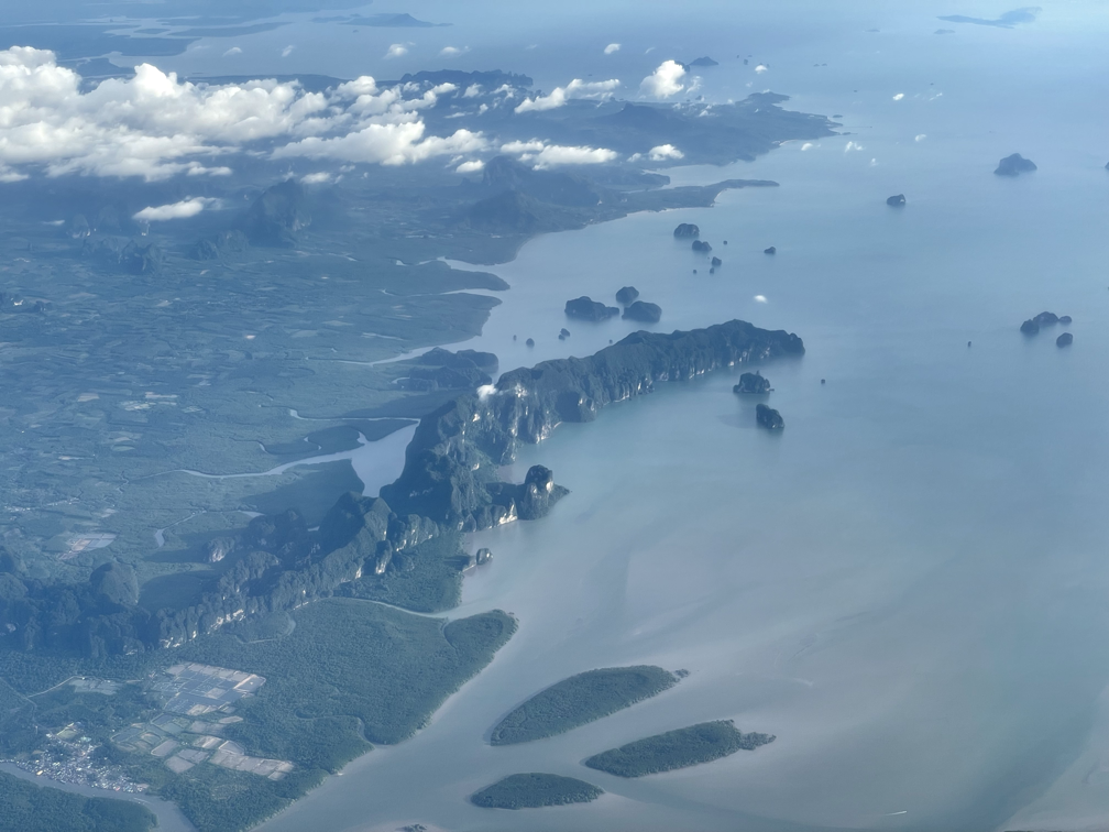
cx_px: 554
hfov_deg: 36.8
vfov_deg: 28.0
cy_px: 416
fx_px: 1666
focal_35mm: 52
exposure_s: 1/164
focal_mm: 6
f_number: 2
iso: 32
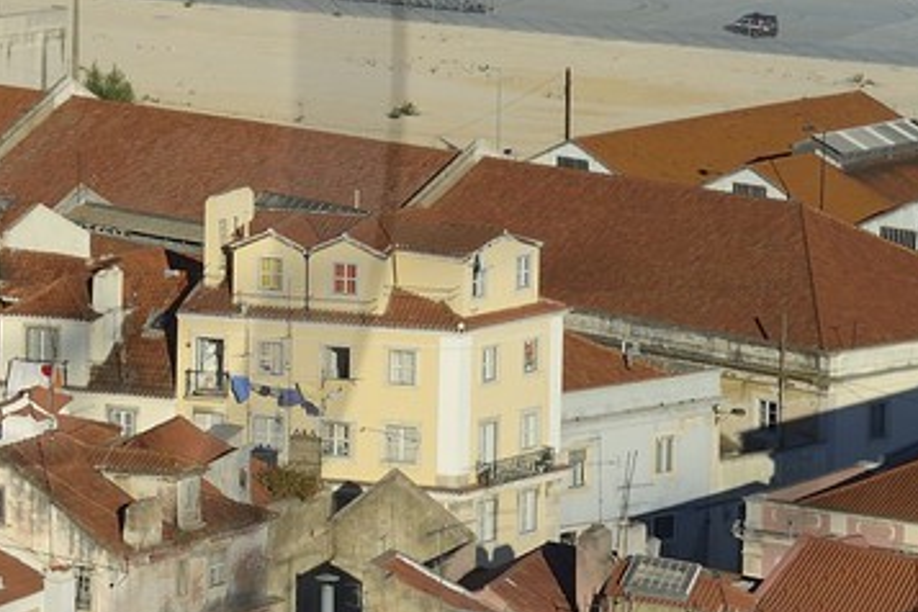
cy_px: 46
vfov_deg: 6.4
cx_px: -669
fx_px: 5482
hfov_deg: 9.2
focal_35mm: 215
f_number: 10
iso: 100
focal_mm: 48
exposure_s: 1/200
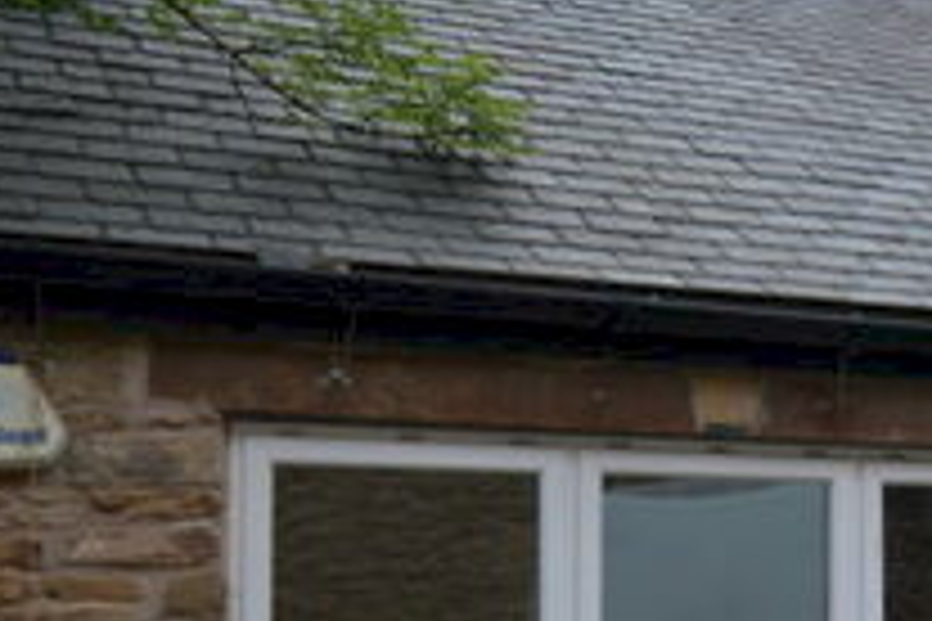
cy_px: 526
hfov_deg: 27.1
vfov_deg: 18.9
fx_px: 1838
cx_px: 896
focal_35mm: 71
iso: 100
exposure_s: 1/200
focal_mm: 14
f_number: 7.1
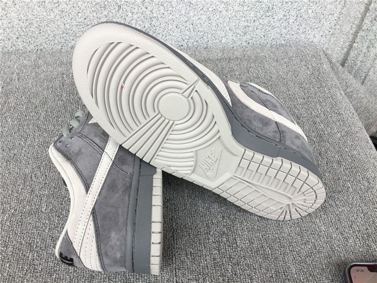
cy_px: 142
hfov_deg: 58.4
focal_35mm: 31
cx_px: 188
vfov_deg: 45.4
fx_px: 338
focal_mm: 3.3
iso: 32
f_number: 2.4
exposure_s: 1/100
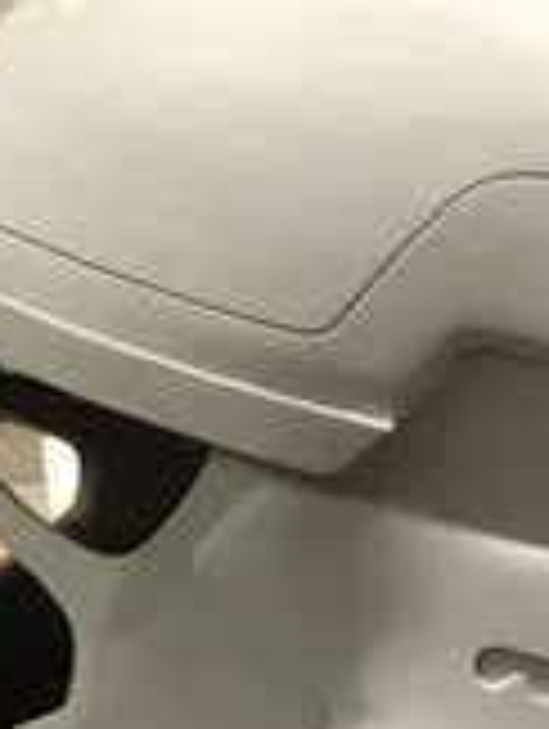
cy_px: 470
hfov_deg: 13.7
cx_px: 277
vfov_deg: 18.1
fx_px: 2278
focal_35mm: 108
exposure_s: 1/17
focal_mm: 4
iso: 80
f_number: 1.8
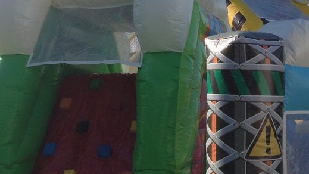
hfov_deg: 29.7
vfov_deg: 16.3
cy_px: -40
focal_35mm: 71
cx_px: 168
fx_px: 582
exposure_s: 1/1595
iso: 50
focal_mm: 4.12
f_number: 2.4
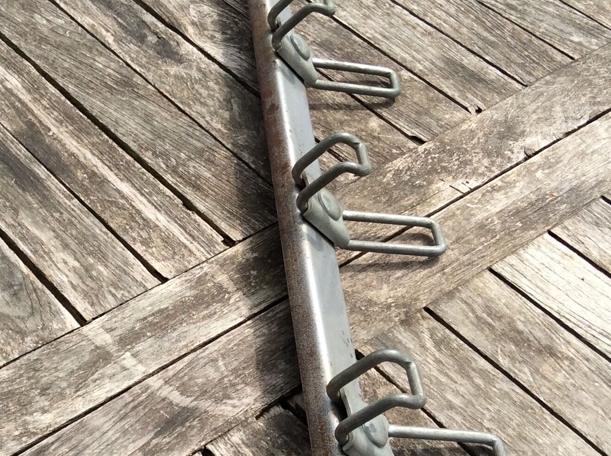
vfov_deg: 23.1
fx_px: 1110
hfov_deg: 30.5
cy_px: 294
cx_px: 193
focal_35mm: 63
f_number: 2.4
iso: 32
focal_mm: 3.3
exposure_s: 1/1079
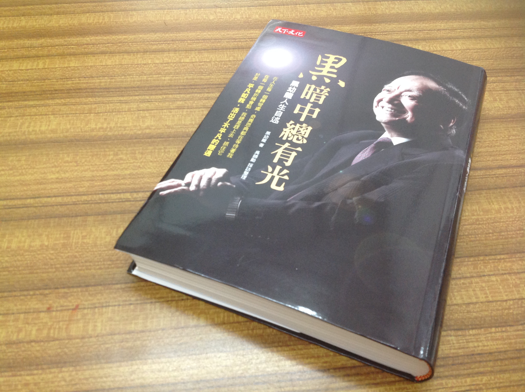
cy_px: 196
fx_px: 530
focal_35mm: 35
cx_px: 262
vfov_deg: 40.6
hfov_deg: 52.7
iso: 125
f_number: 2.4
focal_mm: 4.28
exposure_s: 1/17
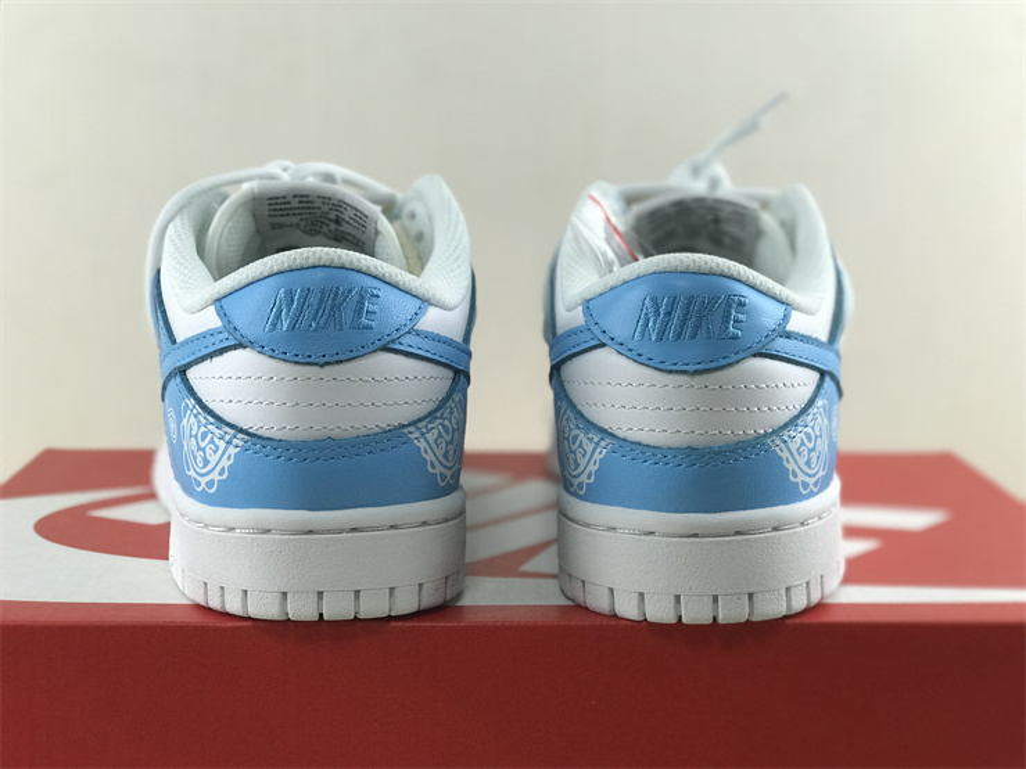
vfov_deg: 25.7
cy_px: 384
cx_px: 513
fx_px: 1689
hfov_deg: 33.8
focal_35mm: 57
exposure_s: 1/50
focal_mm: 6.6
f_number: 2.8
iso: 80
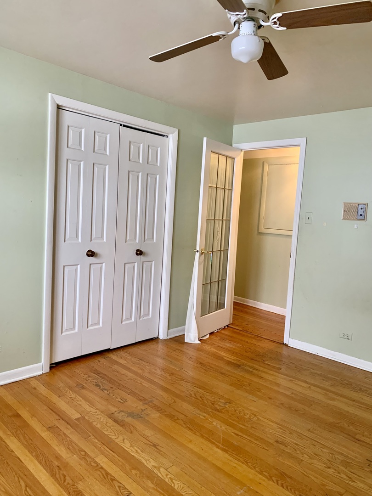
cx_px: 186
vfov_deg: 67.3
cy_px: 248
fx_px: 373
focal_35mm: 26
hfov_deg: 53.1
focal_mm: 4.25
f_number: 1.8
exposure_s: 1/40
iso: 320
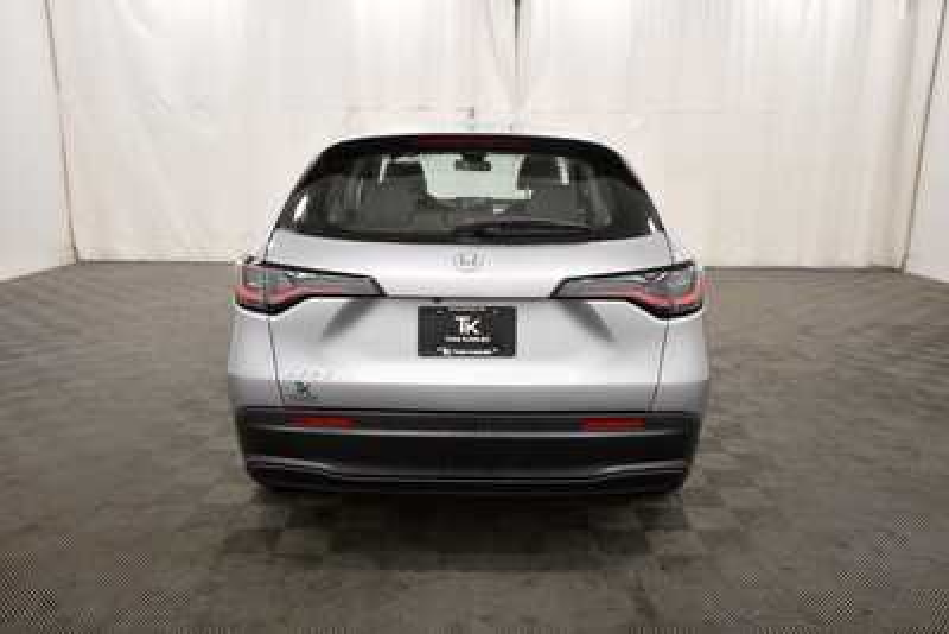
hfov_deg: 67.4
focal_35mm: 27
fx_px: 712
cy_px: 317
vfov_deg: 48.0
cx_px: 474
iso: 800
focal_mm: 18
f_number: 5.3
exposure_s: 1/160
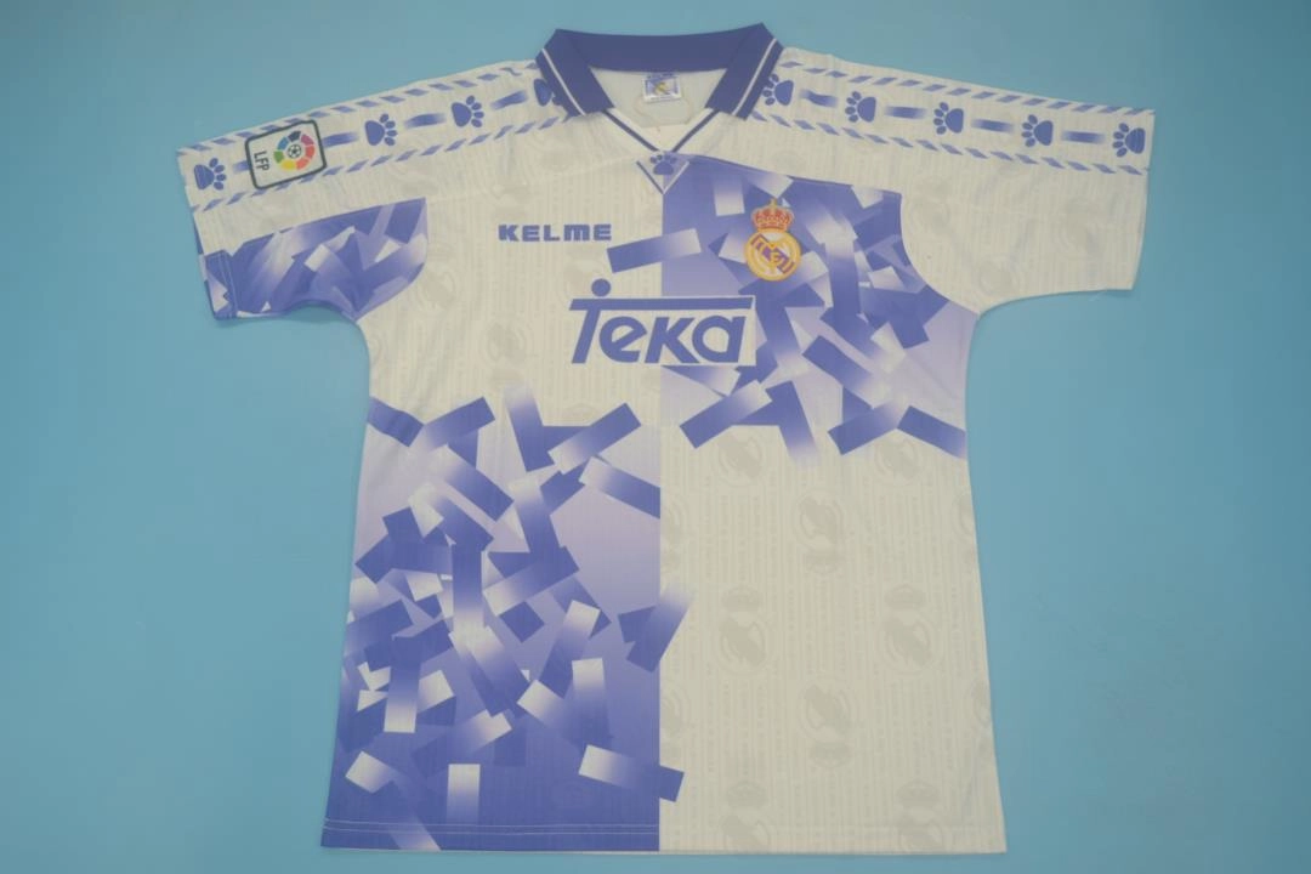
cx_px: 656
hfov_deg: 53.1
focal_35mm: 36
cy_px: 437
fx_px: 1311
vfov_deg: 36.9
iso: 200
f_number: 4
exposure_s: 1/125
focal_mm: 24
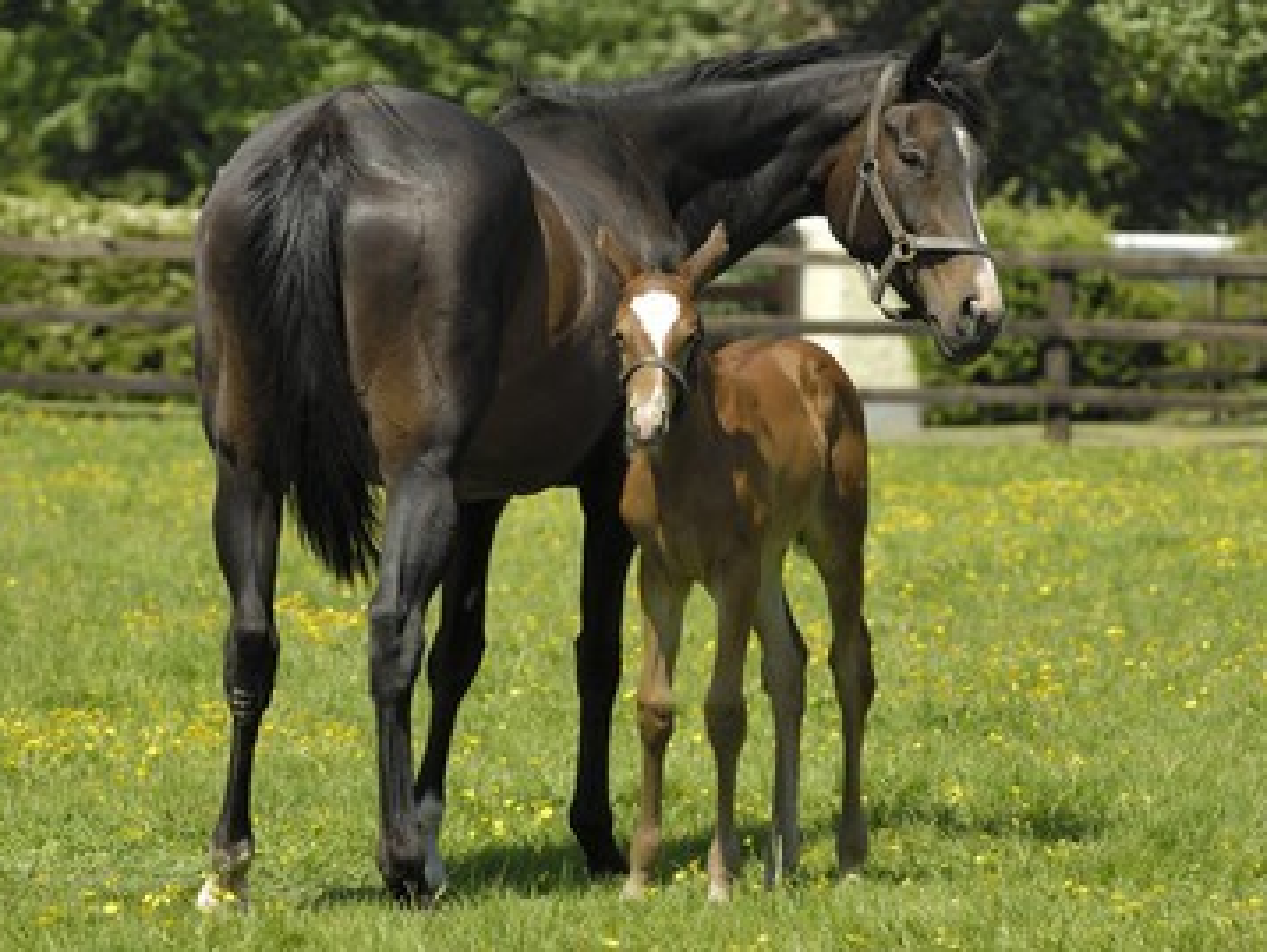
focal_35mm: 254
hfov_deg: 7.8
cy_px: 460
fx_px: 9303
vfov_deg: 5.9
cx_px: 621
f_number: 5.3
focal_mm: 150
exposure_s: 1/400
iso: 100
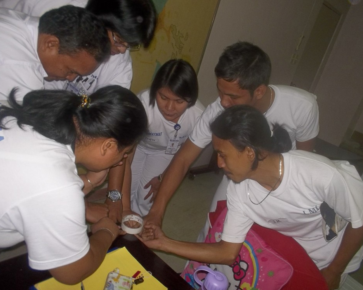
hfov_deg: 57.2
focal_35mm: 31
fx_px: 333
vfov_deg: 47.1
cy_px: 143
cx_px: 185
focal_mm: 4.1
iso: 160
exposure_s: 1/30
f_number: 3.3
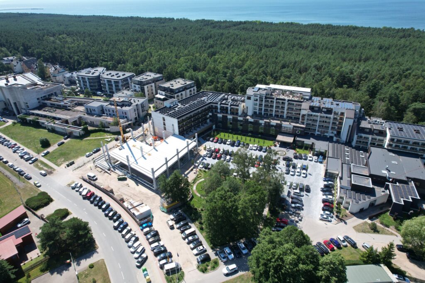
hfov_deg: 78.6
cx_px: 212
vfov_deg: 57.2
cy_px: 142
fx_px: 260
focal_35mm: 22
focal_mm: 8.38
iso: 100
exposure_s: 1/1250
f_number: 2.8
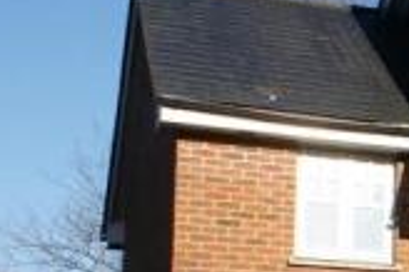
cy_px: 313
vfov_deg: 12.4
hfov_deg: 15.6
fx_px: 1226
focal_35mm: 108
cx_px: 787
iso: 200
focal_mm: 18
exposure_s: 1/350
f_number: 9.5
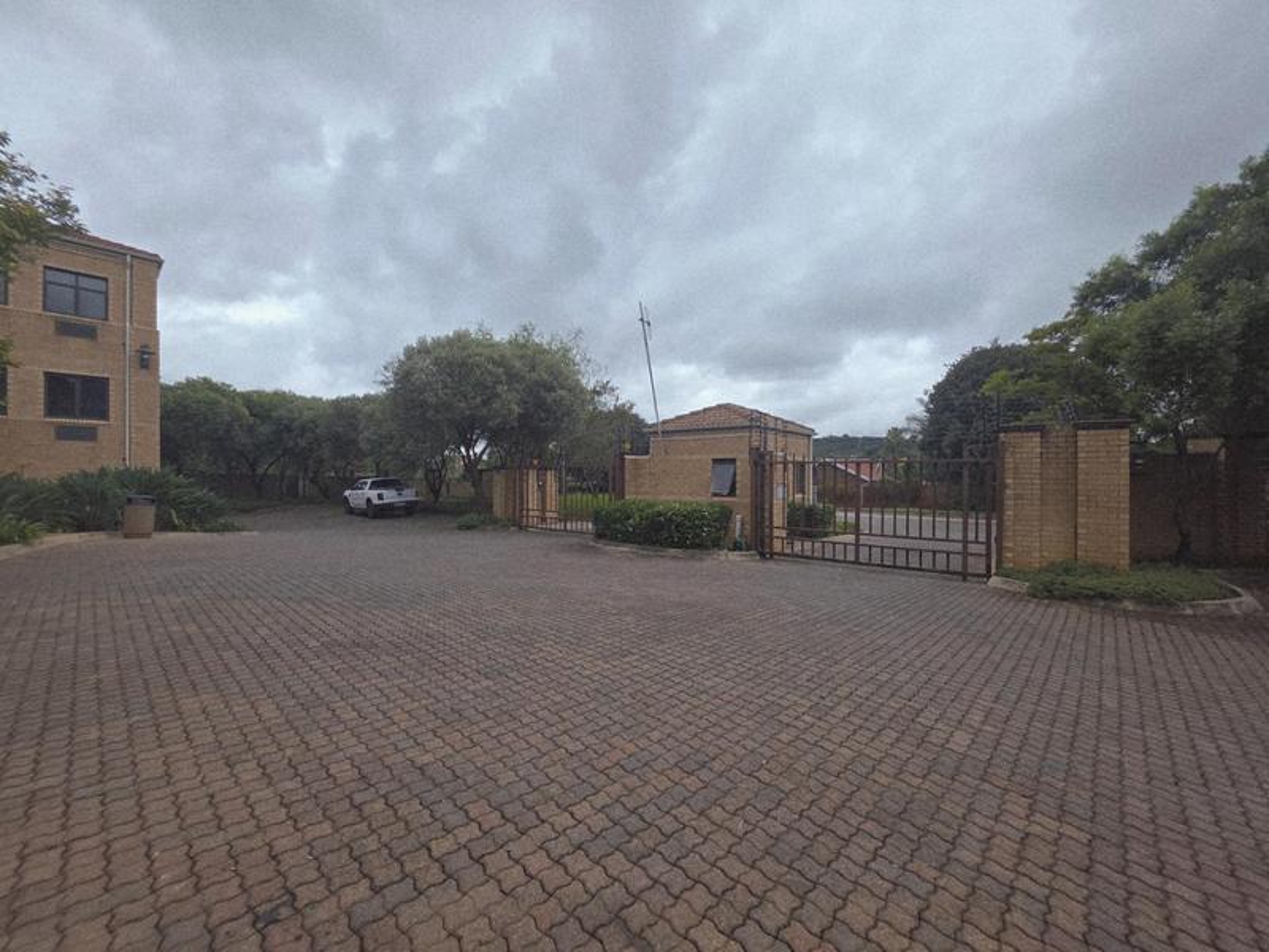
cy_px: 476
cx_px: 634
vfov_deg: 89.9
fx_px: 477
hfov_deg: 106.2
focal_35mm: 13
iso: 40
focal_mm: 2.2
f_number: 1.9
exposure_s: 1/1347
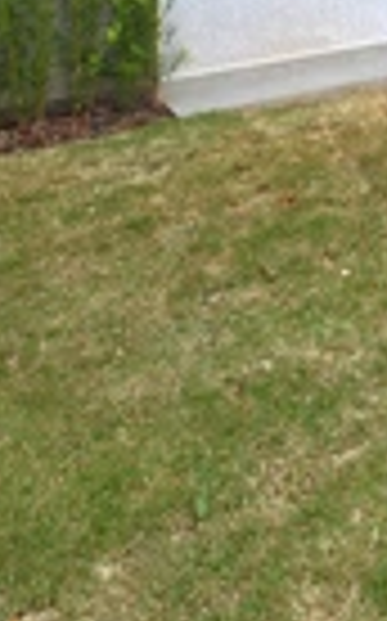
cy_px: -243
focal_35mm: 48
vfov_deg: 30.1
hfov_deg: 22.3
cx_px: 576
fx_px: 812
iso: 20
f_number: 1.9
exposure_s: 1/1250
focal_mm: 2.2
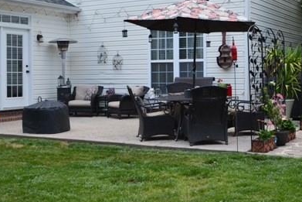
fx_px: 453
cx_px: 190
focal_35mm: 54
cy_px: 75
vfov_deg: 25.0
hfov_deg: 36.6
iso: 110
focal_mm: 22
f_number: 5.6
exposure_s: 1/125
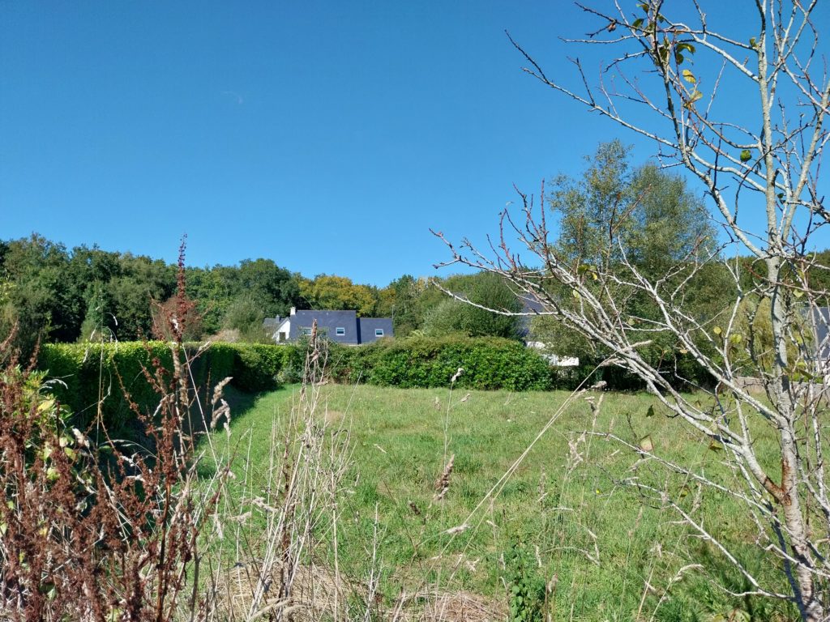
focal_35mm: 26
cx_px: 415
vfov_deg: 53.1
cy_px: 311
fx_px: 623
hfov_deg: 67.3
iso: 25
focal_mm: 4
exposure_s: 1/1056
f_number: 1.8
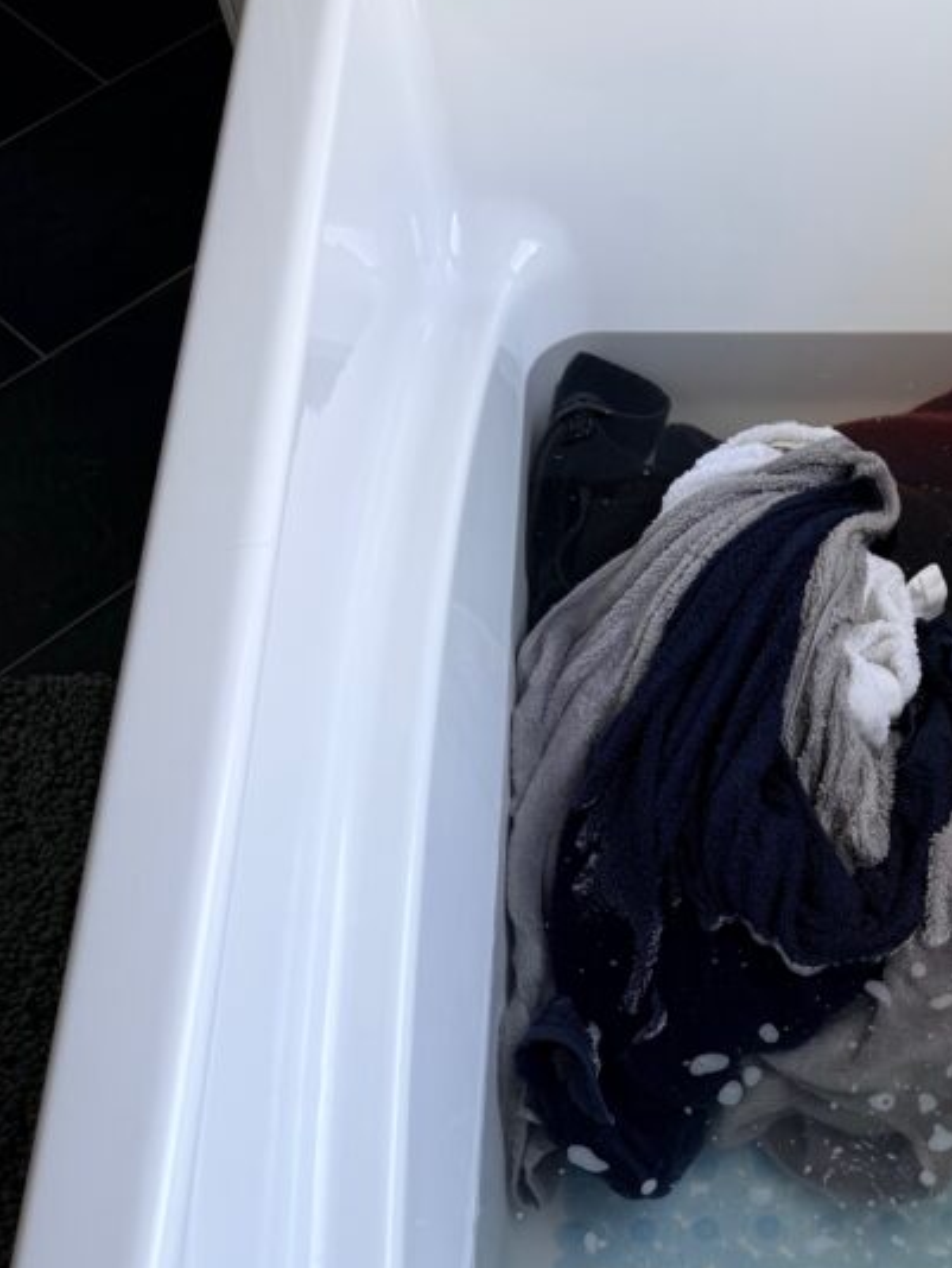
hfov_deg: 29.9
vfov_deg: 40.1
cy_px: 950
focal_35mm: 46
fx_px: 1685
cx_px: 890
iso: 80
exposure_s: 1/121
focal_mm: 6.76
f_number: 1.78
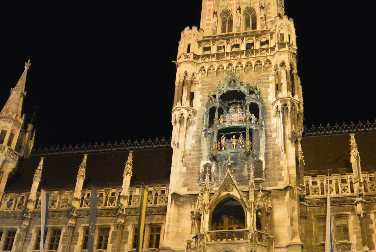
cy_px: 121
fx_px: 450
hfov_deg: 45.1
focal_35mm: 43
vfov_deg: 31.3
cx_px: 229
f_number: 3.5
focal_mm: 11
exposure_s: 1/20
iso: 3200
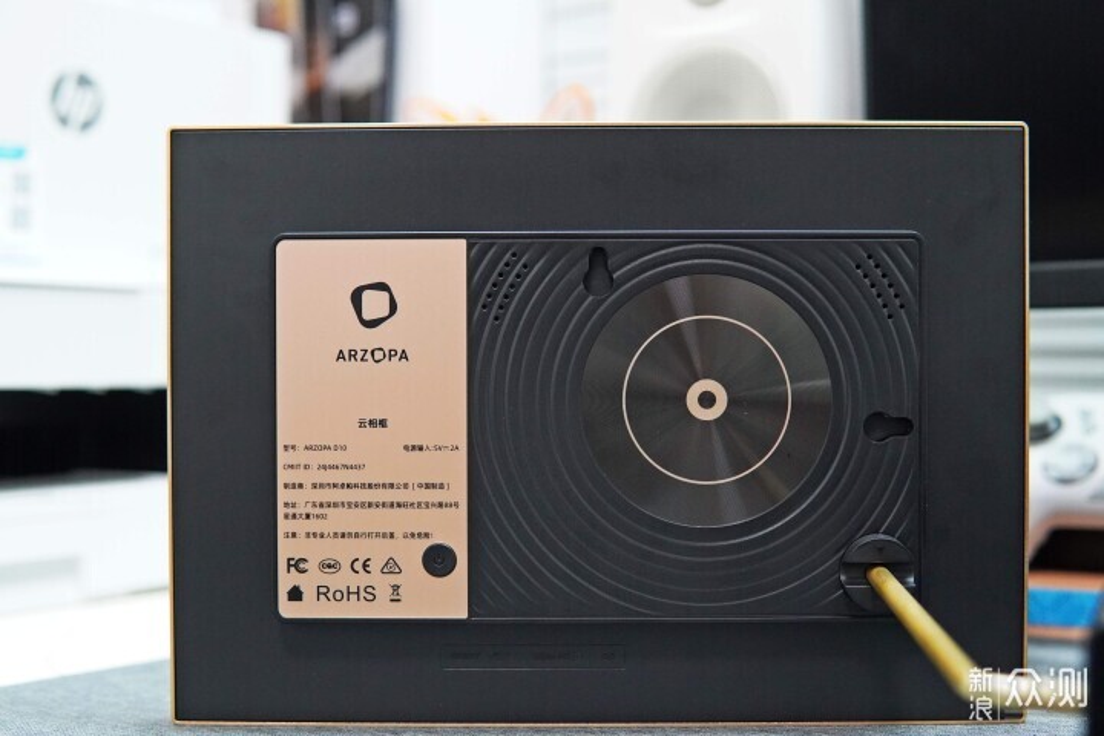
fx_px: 1380
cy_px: 368
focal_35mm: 45
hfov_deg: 43.6
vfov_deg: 29.9
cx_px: 552
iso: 4000
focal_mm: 30
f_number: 2.8
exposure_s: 1/160
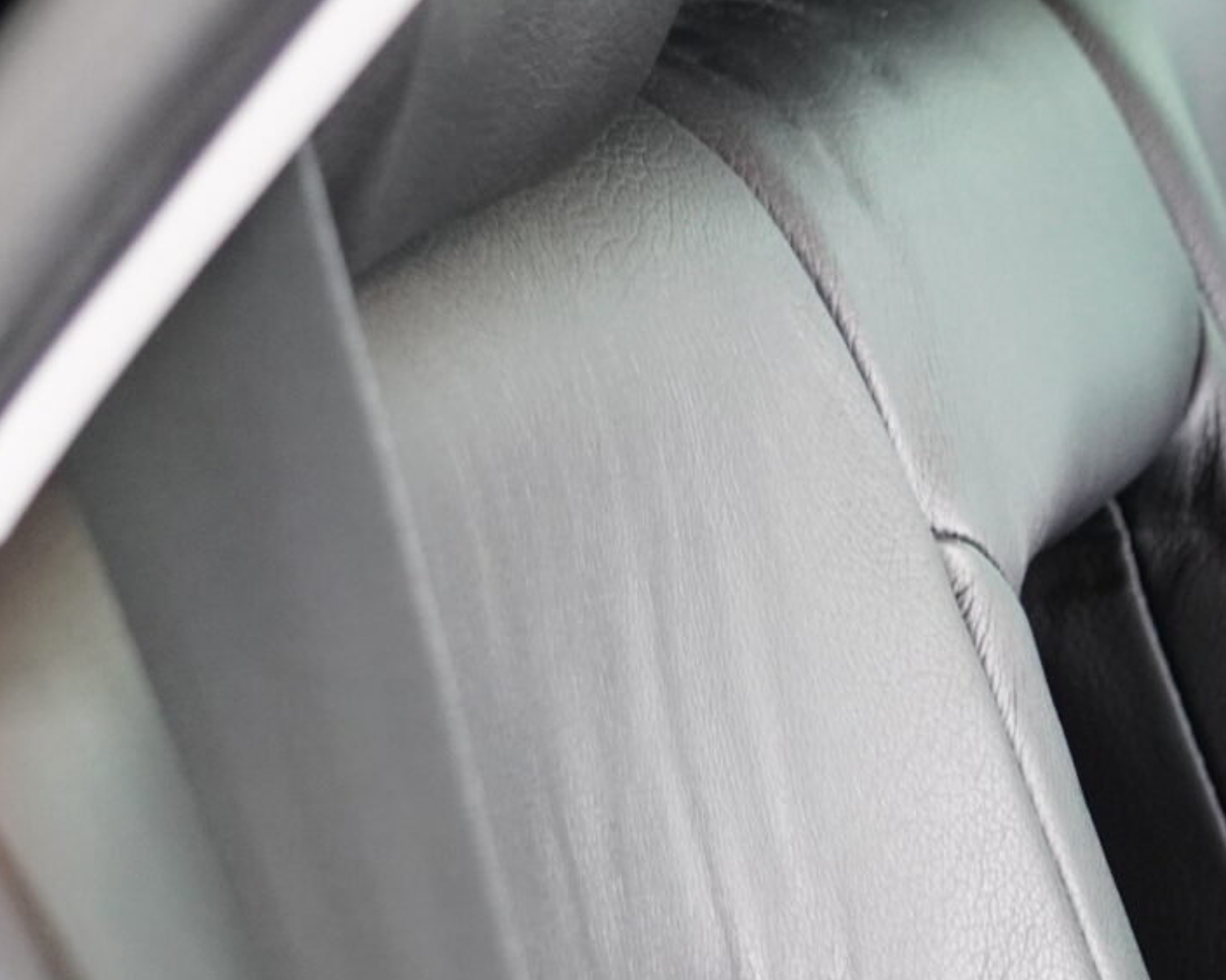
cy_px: 1232
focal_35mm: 282
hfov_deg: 6.7
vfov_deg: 5.5
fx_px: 10220
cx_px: 2044
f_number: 4.5
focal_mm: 55
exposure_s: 1/6
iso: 1250
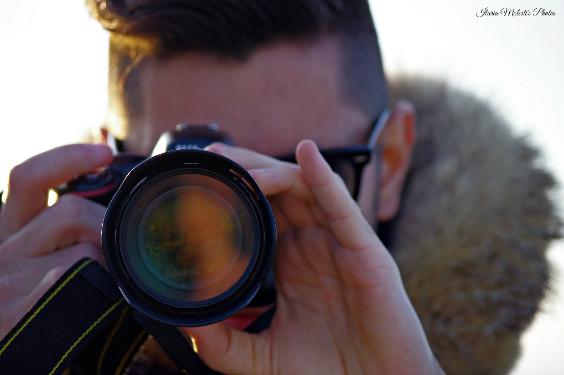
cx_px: 282
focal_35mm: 187
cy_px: 188
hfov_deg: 11.0
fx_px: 2927
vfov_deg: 7.3
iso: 400
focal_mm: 125
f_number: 4.5
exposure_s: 1/500
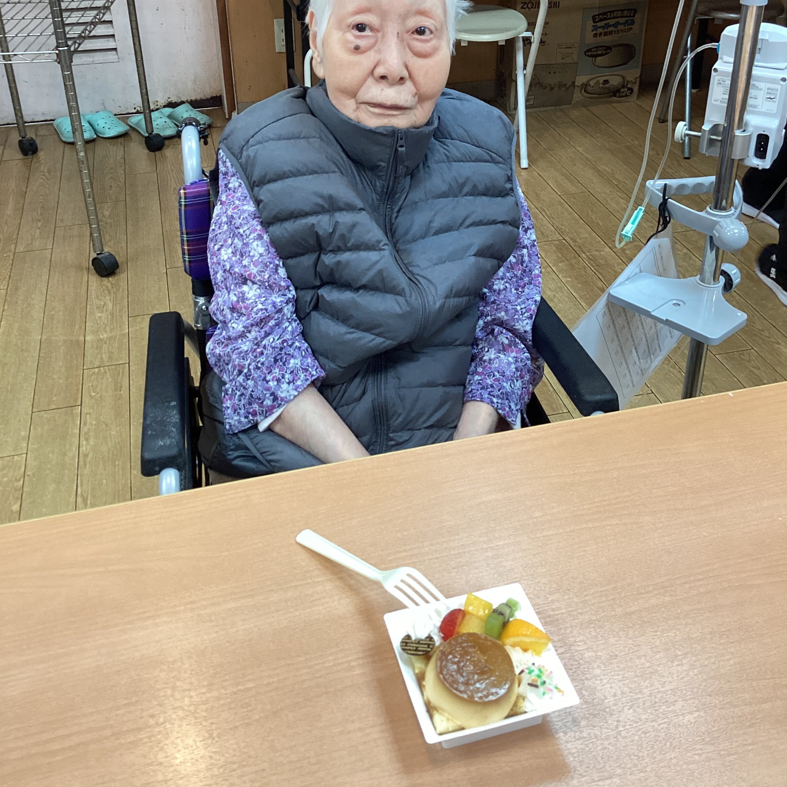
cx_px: 395
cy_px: 278
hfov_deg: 44.9
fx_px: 952
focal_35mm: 37
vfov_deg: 44.4
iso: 125
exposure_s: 1/60
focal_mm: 3.3
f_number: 2.4
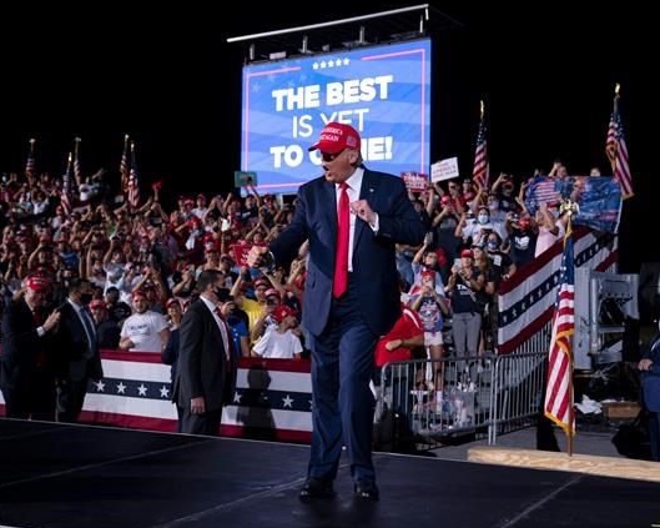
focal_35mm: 45
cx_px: 377
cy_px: 263
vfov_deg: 33.4
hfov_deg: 41.1
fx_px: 879
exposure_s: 1/400
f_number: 3.5
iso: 1600
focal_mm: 39
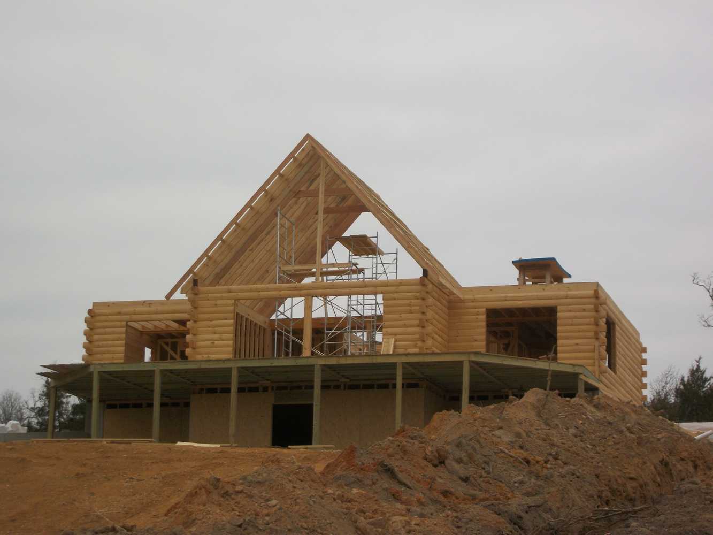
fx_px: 1978
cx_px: 356
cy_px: 268
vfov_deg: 15.4
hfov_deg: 20.4
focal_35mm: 96
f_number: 5.2
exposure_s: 1/400
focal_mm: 17.1
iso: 80
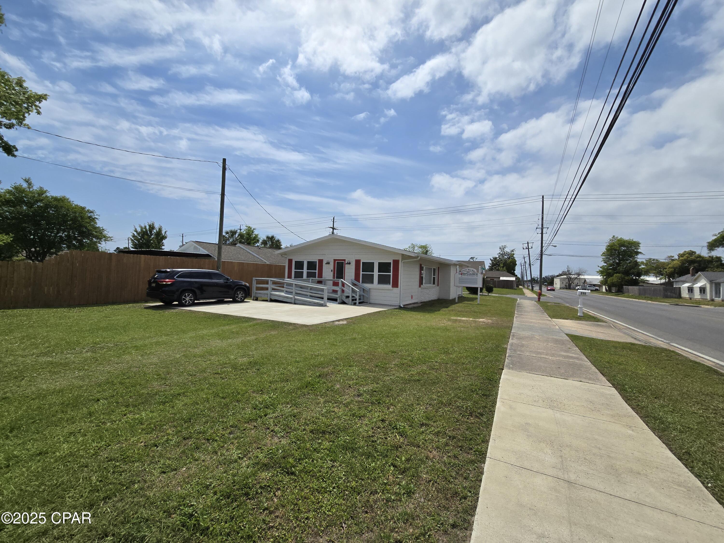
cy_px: 272
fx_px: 272
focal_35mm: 13
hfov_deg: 106.2
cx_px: 362
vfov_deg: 89.9
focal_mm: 2.2
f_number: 2.2
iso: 50
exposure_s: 1/5523
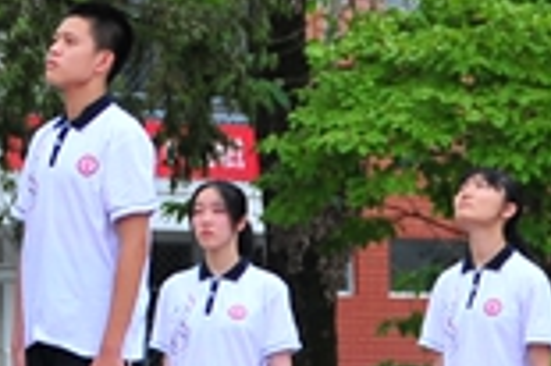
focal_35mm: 238
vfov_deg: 5.7
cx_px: -302
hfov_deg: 8.4
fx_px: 3639
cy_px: -68
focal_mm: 24
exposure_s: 1/640
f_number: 2.8
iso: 200
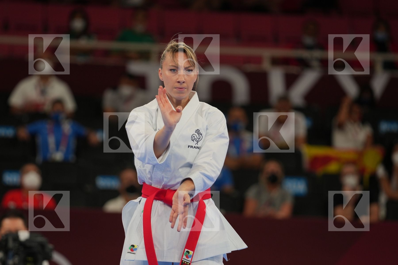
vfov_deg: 4.6
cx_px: 199
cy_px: 132
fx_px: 3316
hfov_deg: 6.9
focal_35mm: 300
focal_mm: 200
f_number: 2.8
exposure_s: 1/500
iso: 250
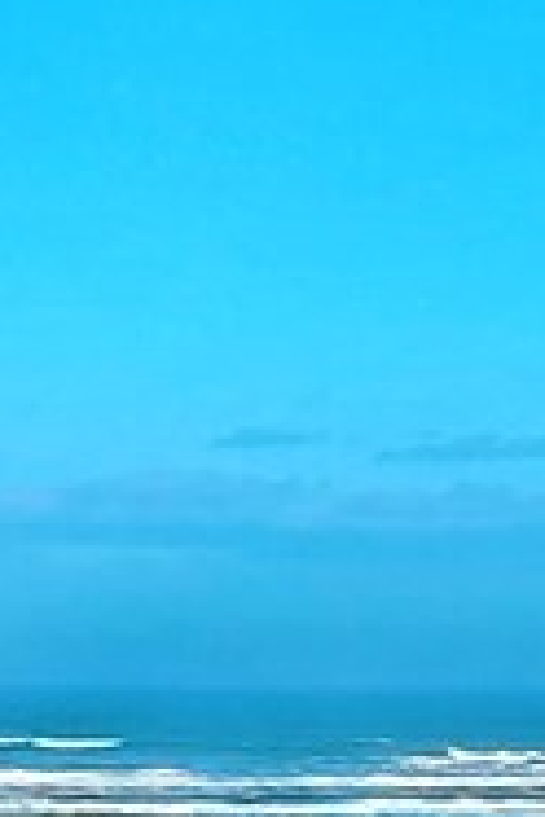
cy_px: 617
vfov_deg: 7.8
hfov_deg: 4.4
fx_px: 6017
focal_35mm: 265
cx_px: -2288
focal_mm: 10.57
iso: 101
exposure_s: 1/2037
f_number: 2.8
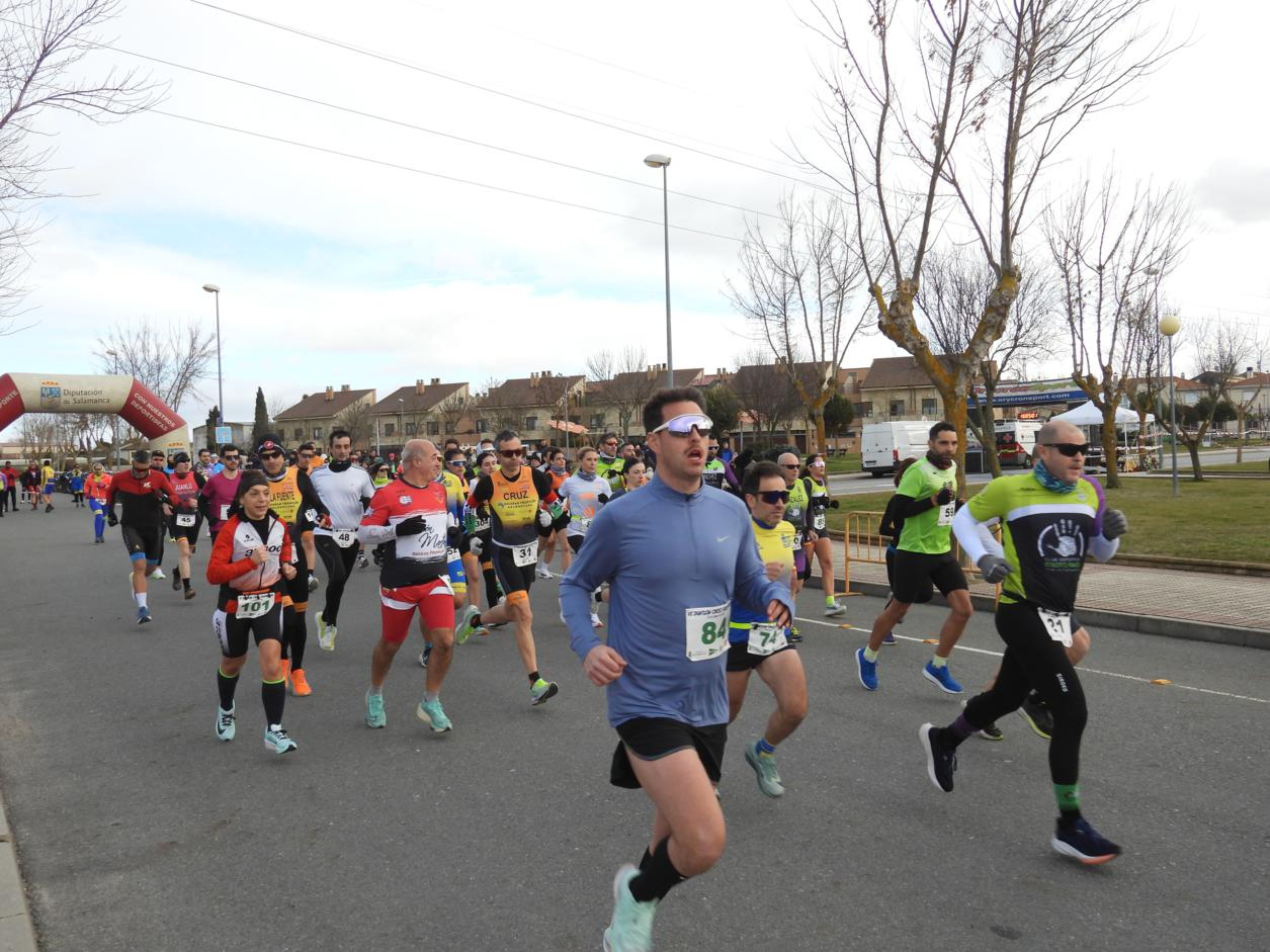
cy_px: 476
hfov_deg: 55.4
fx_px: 1211
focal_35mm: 33
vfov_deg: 42.9
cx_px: 635
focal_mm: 5.9
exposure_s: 1/500
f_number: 3.2
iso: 100
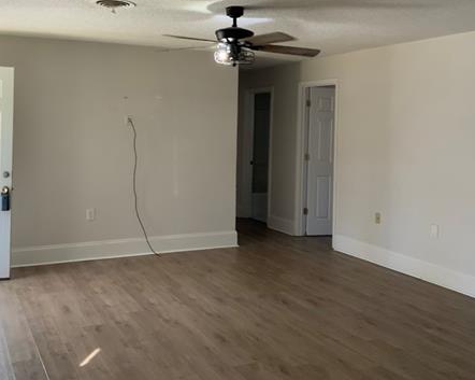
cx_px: 222
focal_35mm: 41
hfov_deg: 44.8
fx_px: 576
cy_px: 130
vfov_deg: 36.1
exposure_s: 1/60
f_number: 1.8
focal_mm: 3
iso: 80
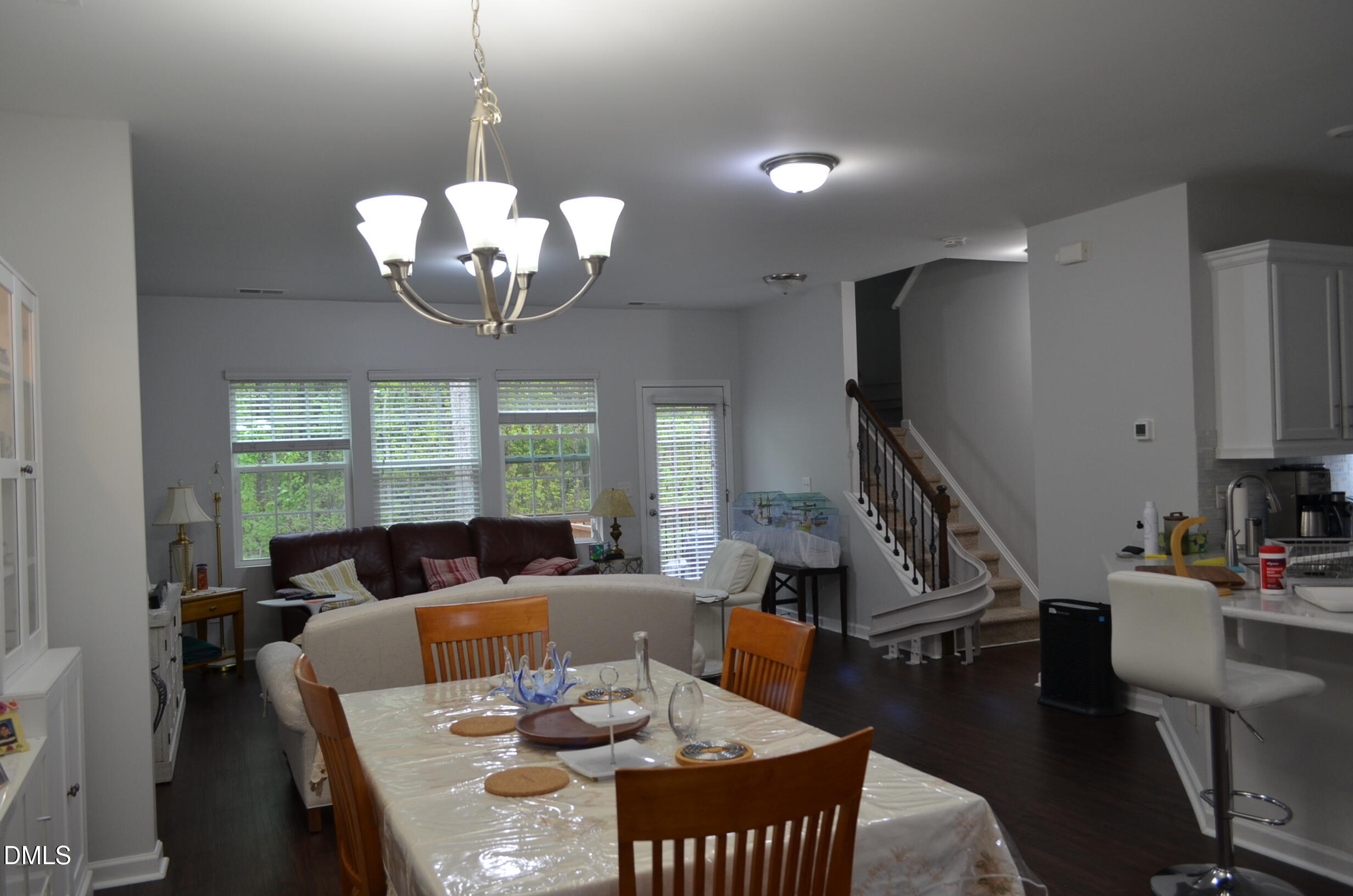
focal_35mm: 27
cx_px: 676
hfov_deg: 67.5
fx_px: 1013
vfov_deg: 47.7
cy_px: 448
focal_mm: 18
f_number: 4.5
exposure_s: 1/80
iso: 400
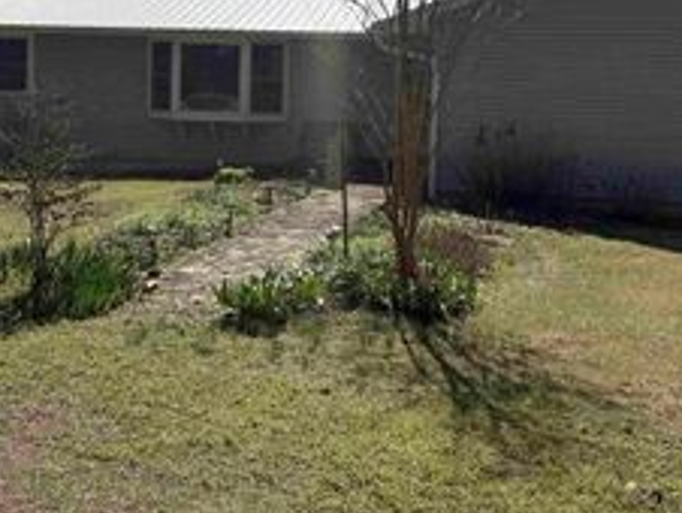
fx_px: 1045
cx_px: 365
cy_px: 80
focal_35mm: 53
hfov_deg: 36.1
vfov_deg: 26.9
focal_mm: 6.76
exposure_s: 1/7353
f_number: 1.78
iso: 80
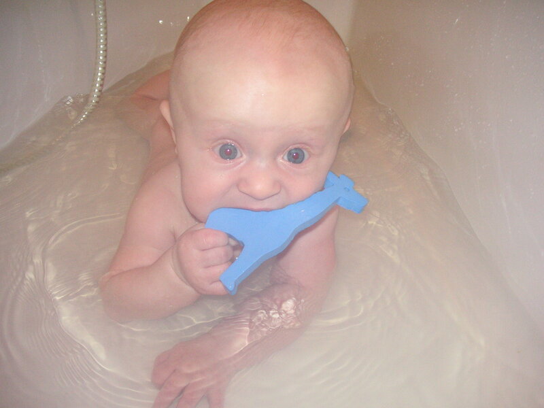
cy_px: 204
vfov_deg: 38.7
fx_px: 581
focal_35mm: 37
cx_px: 272
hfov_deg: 50.1
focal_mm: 6.1
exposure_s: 1/45
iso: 160
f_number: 2.8
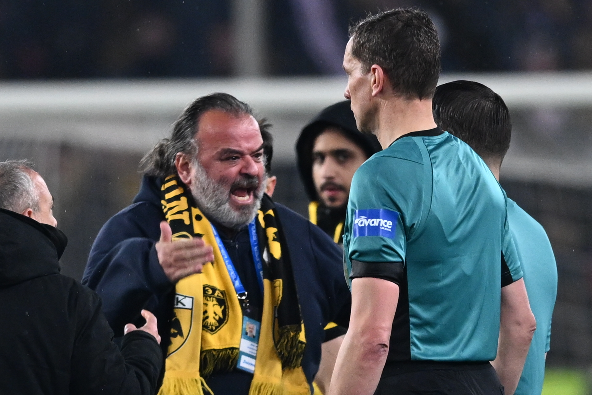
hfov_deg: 5.2
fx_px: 6577
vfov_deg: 3.4
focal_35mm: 400
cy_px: 198
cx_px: 296
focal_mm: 400
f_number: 3.2
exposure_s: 1/1250
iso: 1600
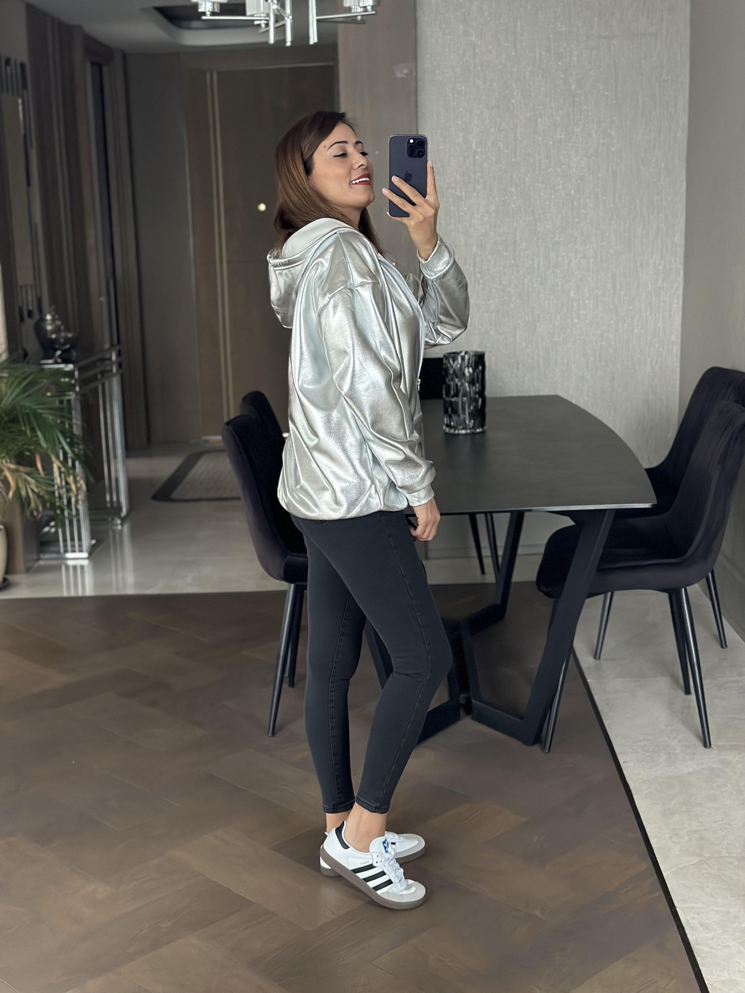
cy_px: 496
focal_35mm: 48
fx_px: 1377
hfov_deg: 30.3
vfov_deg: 39.7
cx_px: 372
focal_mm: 6.86
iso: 500
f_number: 1.78
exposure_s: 1/40
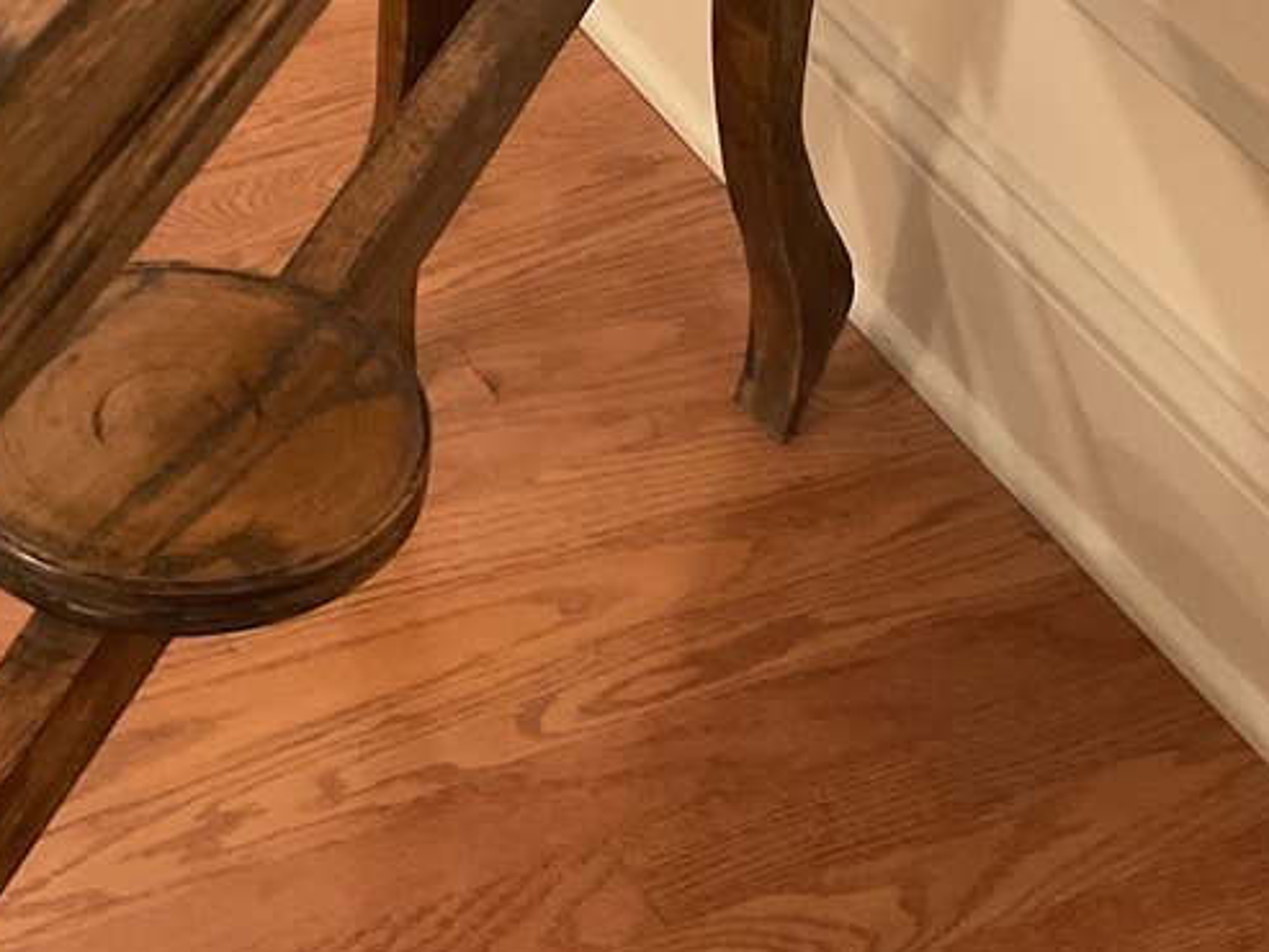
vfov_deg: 16.6
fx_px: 3263
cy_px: 410
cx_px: 511
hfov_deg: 22.0
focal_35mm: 89
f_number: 1.8
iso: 250
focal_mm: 3
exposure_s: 1/30
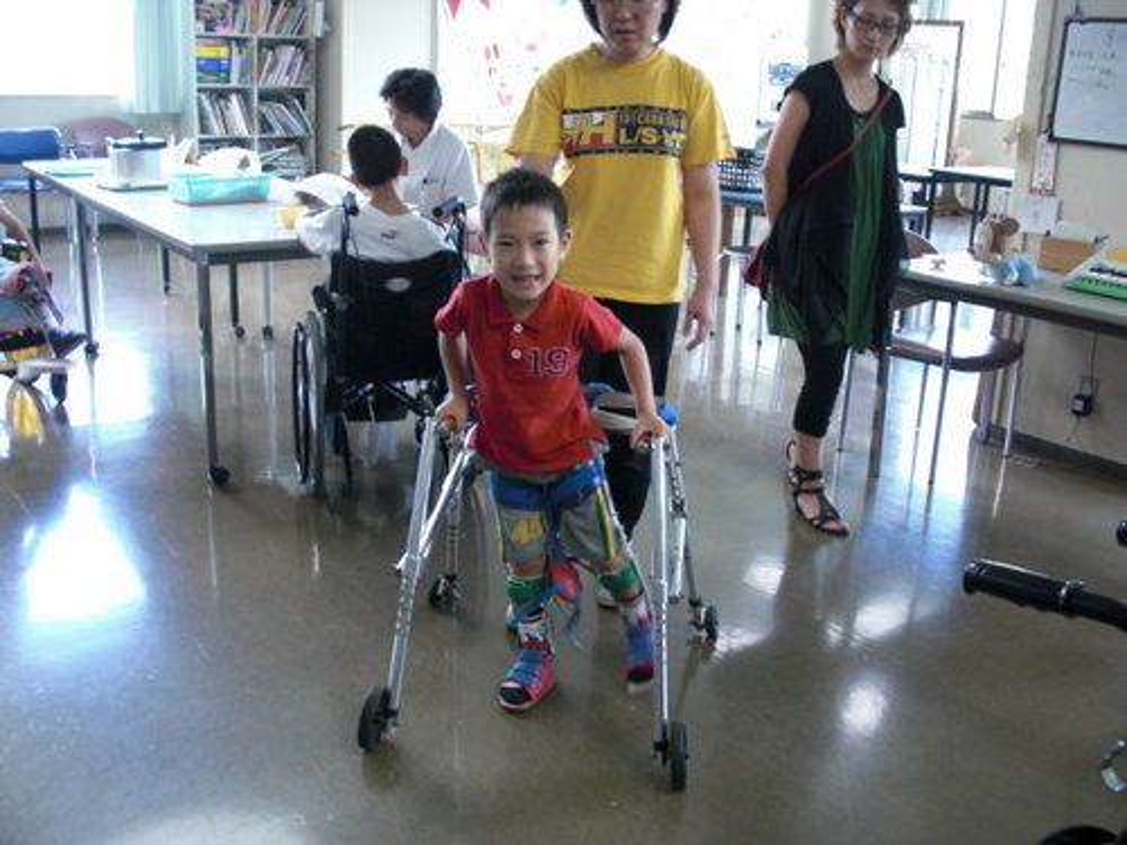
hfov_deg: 51.4
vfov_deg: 39.7
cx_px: 564
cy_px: 422
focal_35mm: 36
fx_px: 1172
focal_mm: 6.3
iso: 200
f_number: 2.8
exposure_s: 1/20
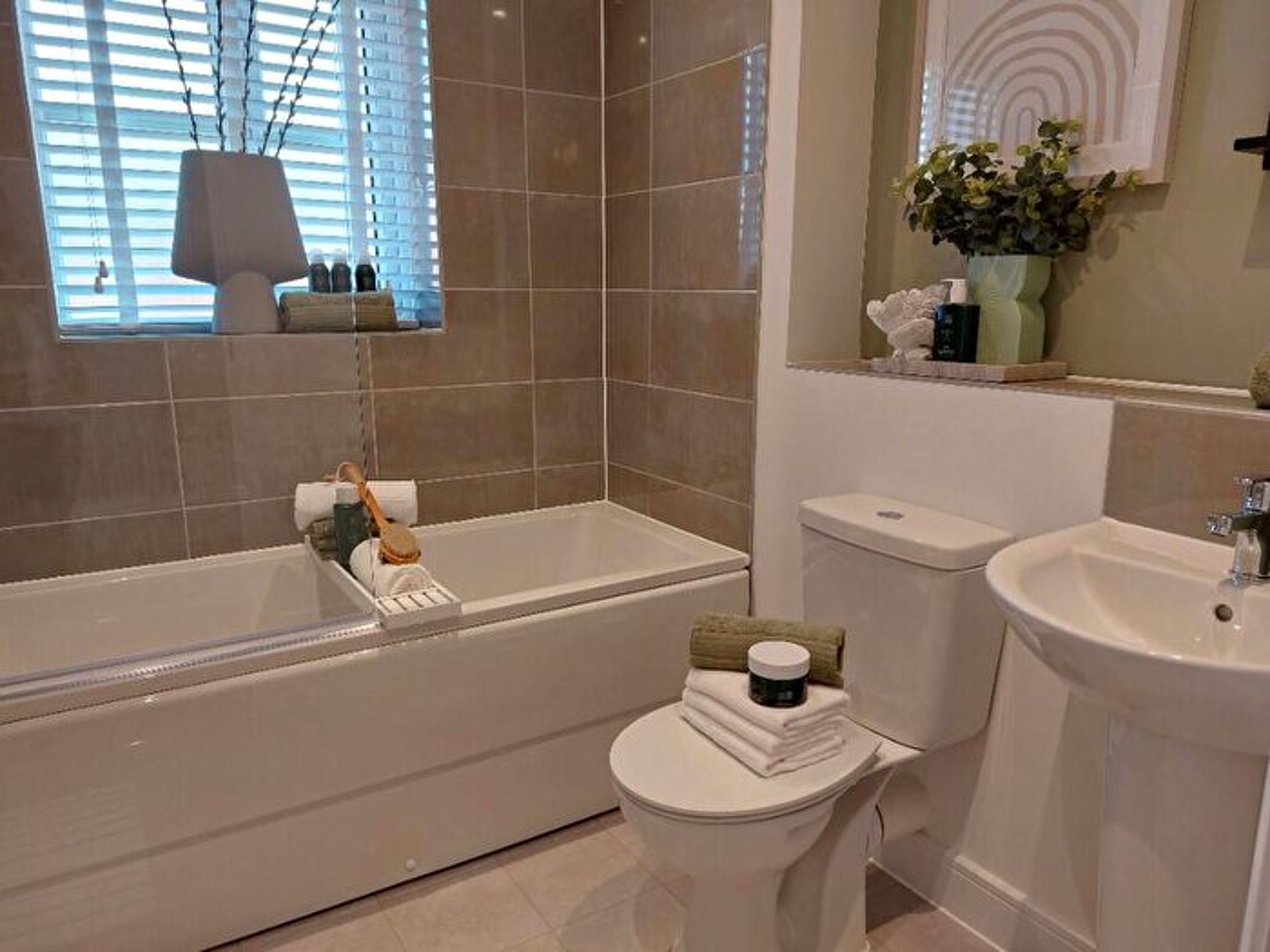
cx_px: 635
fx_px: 881
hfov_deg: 71.6
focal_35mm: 24
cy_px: 476
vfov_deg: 56.8
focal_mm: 5.23
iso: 50
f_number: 1.8
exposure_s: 1/50
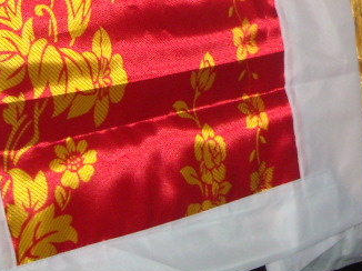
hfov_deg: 17.1
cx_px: 430
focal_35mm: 110
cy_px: -107
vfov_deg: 12.9
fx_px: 1149
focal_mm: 5.7
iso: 200
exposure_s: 1/60
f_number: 2.8
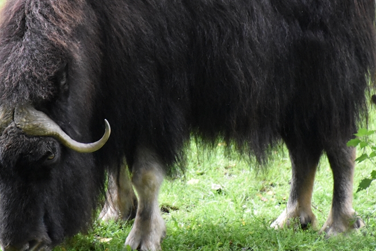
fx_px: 3405
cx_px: 139
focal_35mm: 326
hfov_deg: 6.3
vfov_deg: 4.2
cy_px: 65
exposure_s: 1/500
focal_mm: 140
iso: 6400
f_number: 5.6
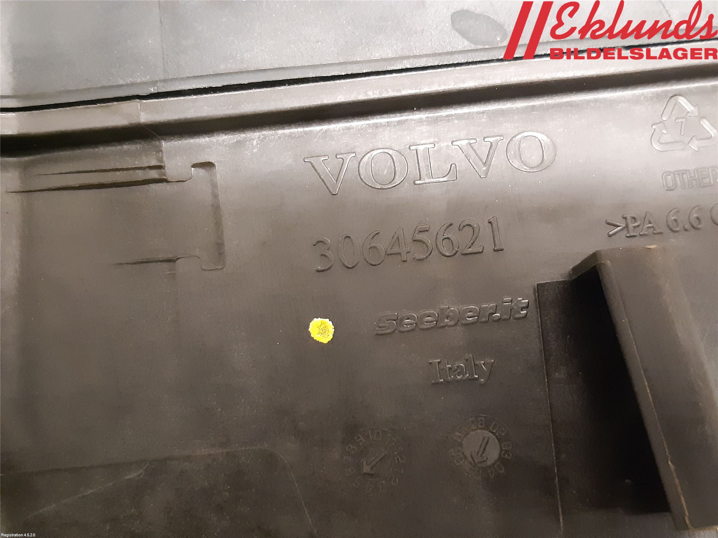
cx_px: 359
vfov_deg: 53.1
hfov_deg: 67.3
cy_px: 269
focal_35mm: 26
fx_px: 539
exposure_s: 1/20
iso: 640
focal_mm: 3.93
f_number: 1.7
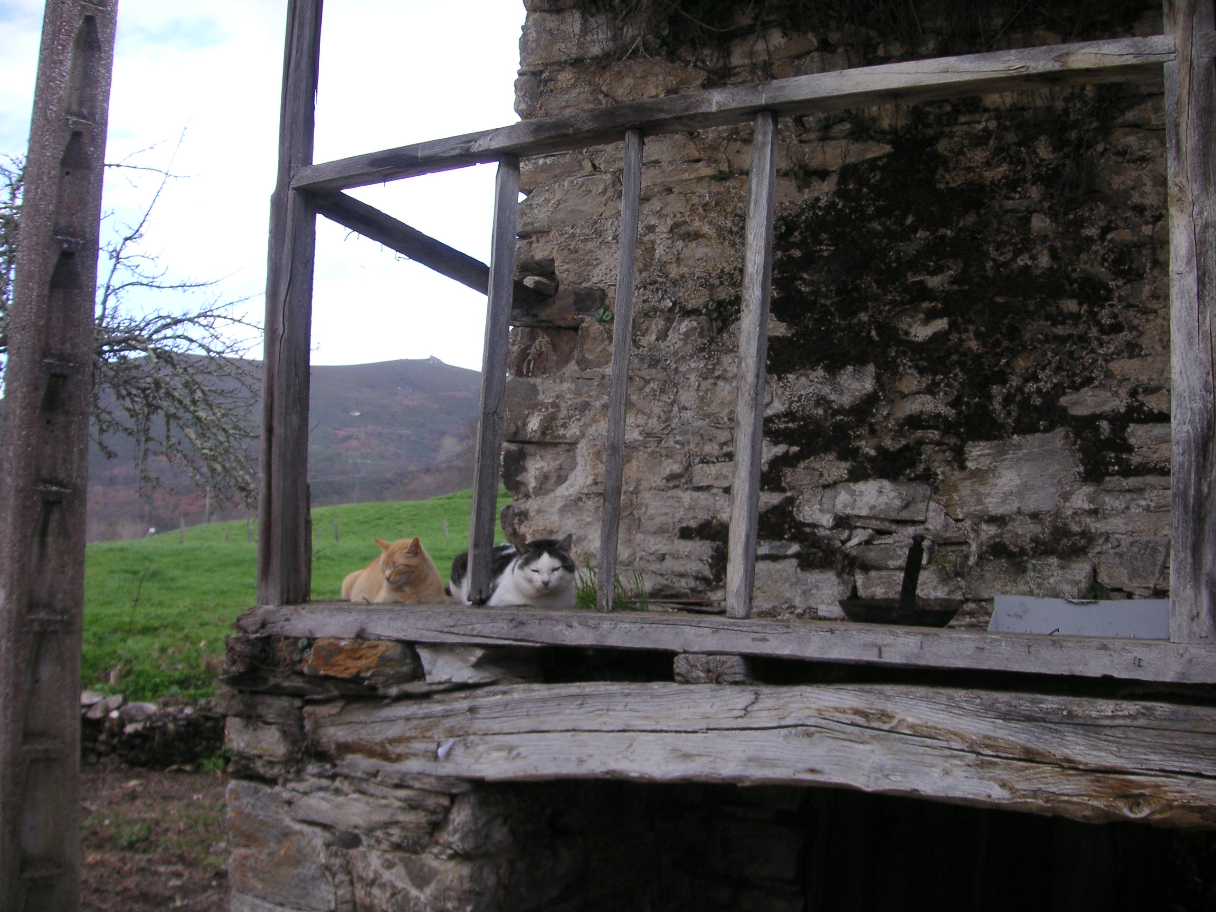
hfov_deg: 50.1
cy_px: 456
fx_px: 1300
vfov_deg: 38.7
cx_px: 608
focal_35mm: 37
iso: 50
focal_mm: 6.1
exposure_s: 1/350
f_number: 2.8
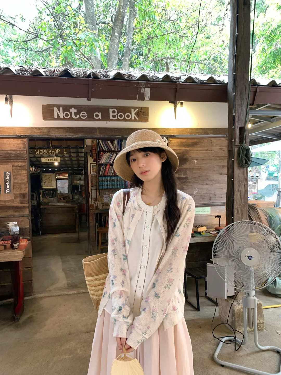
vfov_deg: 67.3
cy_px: 188
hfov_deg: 53.1
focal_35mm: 26
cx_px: 140
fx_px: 281
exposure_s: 1/71
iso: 100
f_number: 1.8
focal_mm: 4.25
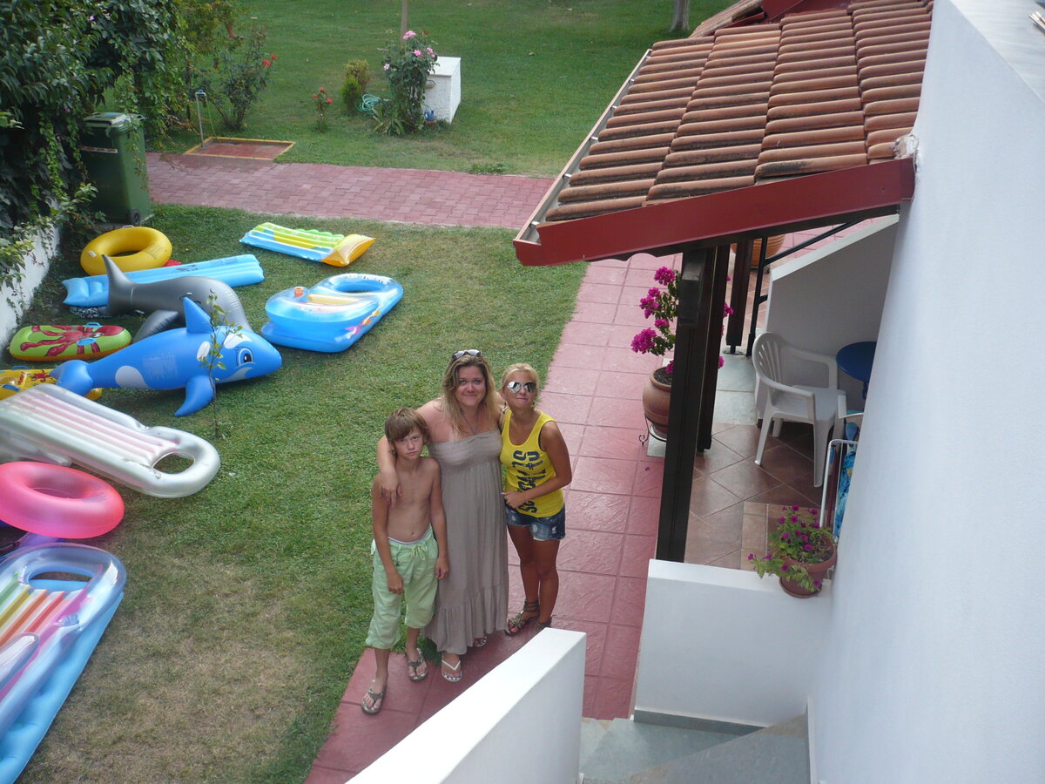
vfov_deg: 40.7
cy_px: 392
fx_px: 1057
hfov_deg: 52.6
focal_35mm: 35
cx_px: 522
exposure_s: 1/125
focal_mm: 5.8
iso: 125
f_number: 2.8
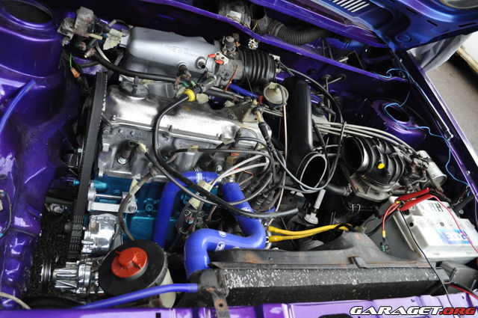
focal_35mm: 27
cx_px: 239
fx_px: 358
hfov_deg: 67.4
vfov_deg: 47.8
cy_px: 159
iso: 1100
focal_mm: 18
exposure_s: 1/500
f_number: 3.5
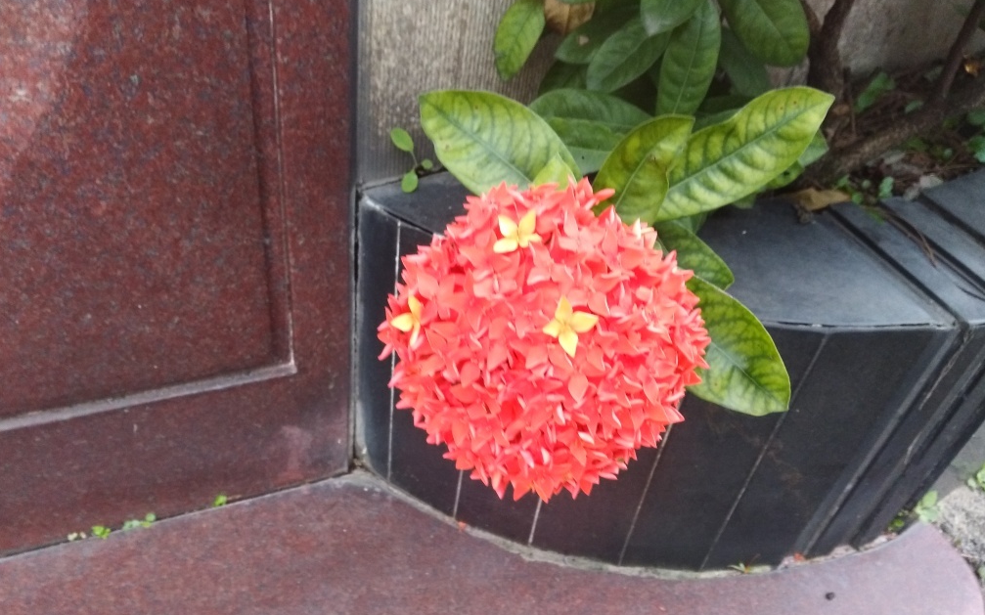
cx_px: 500
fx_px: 752
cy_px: 370
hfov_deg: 66.5
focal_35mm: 28
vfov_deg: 44.3
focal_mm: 3.83
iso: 646
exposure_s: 1/20
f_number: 2.2
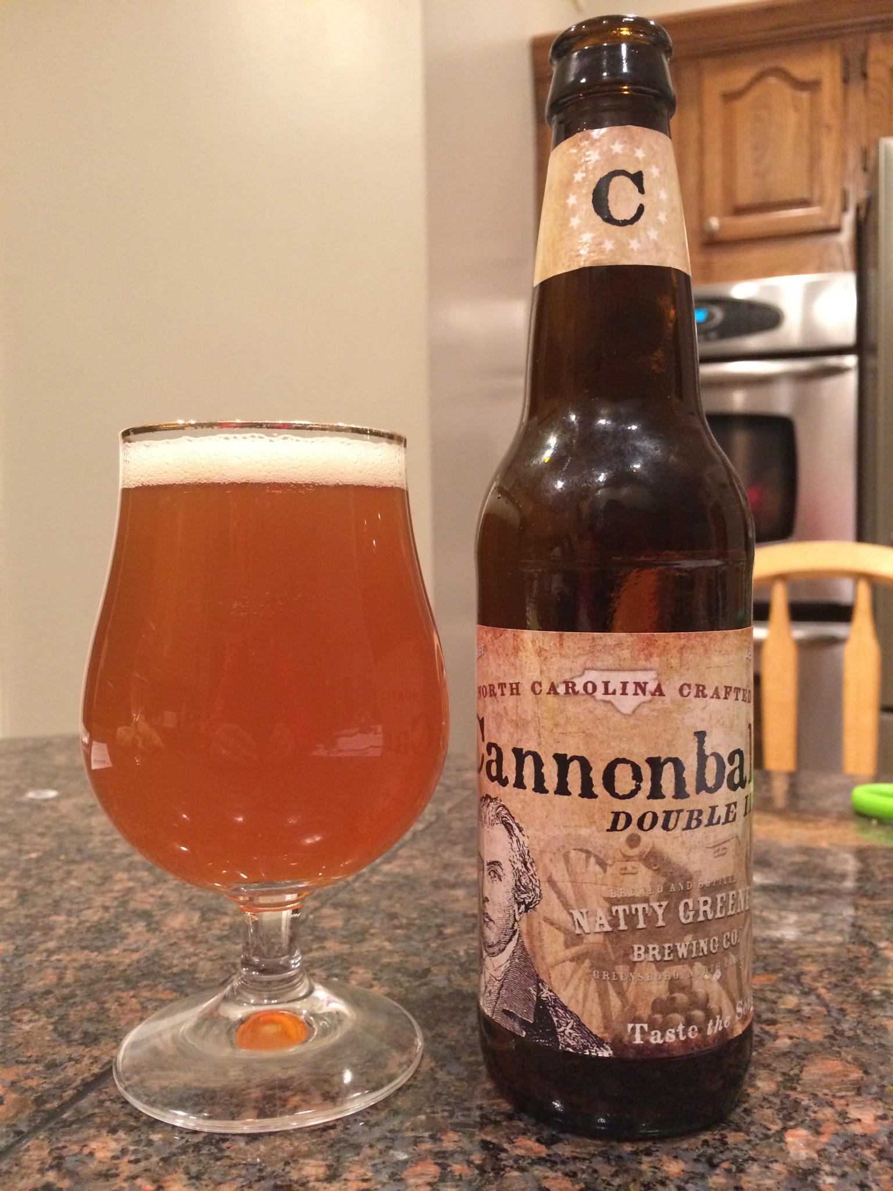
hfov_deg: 48.2
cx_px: 446
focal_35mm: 29
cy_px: 596
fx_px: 997
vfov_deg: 61.7
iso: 320
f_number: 2.2
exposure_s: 1/15
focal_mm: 4.15
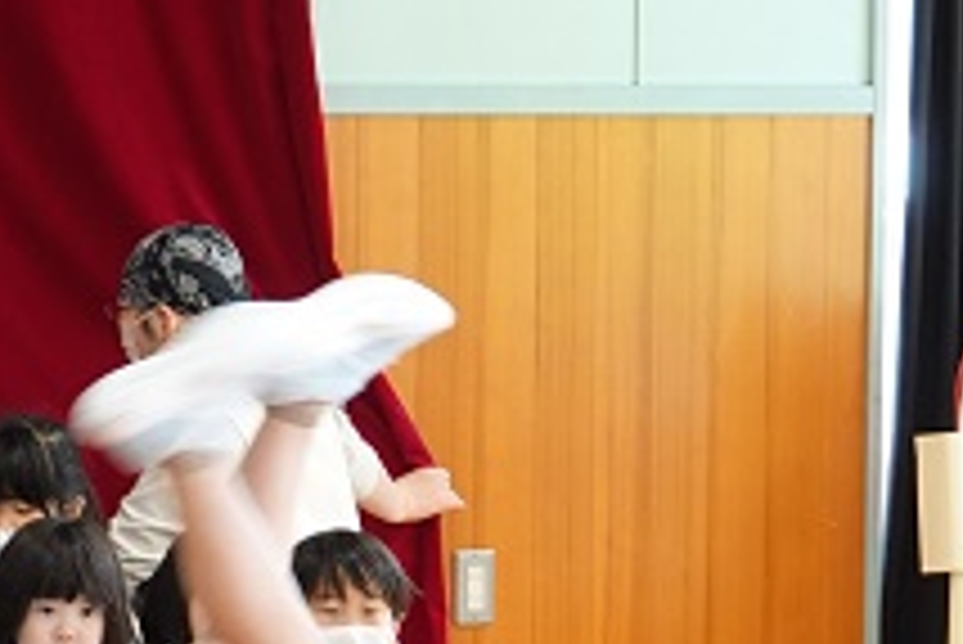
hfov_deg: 8.1
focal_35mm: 254
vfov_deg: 5.4
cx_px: 9
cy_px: 912
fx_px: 6799
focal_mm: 24.79
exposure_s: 1/80
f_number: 3.5
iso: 500
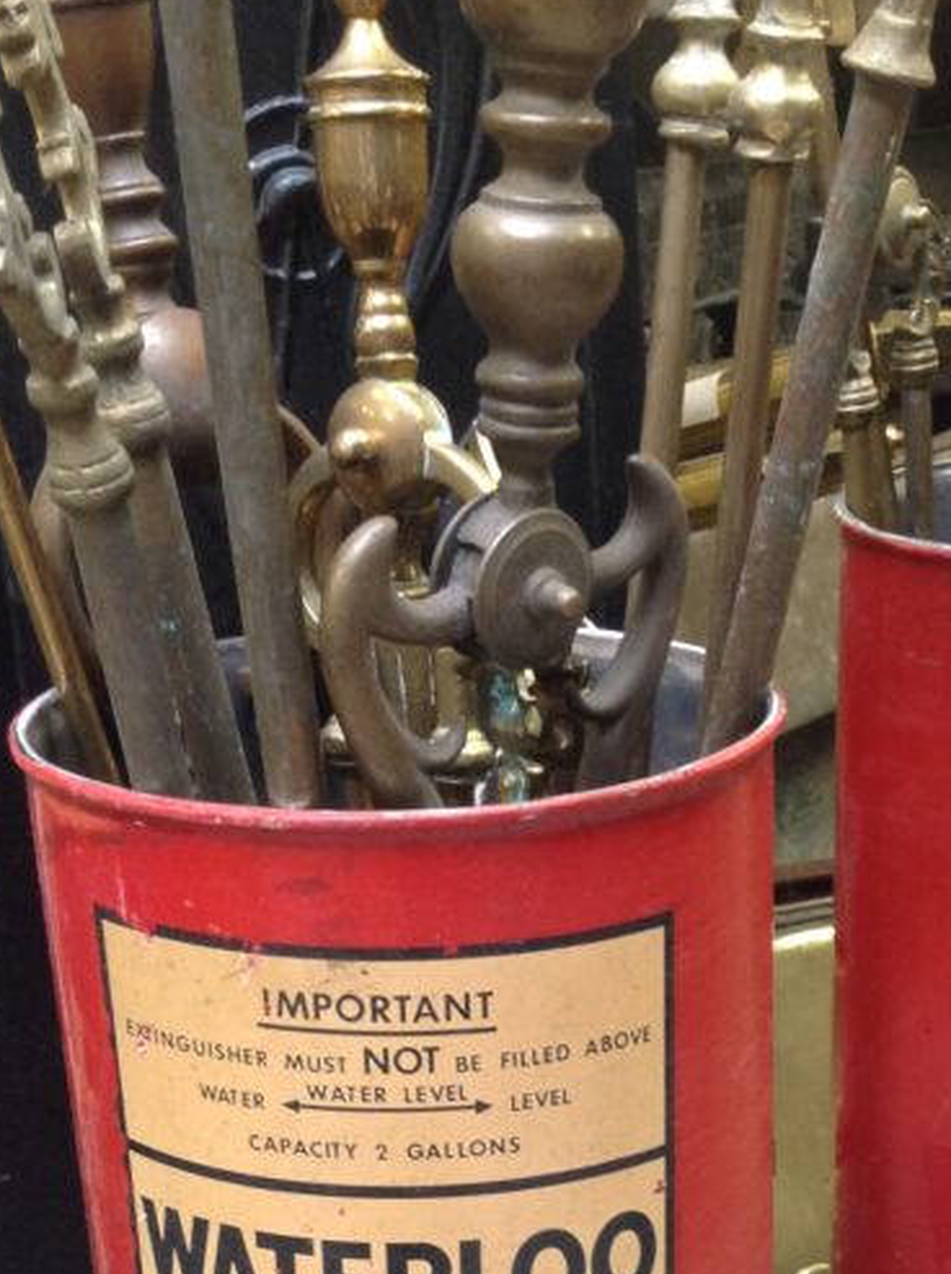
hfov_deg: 20.0
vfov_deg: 25.5
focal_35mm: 73
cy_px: 1253
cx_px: 664
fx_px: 2682
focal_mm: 4.28
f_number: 2.4
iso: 125
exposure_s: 1/17
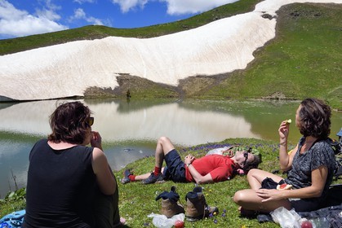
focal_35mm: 29
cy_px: 114
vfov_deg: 45.0
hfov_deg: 63.6
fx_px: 276
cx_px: 171
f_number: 14
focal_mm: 29
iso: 200
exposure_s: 1/250
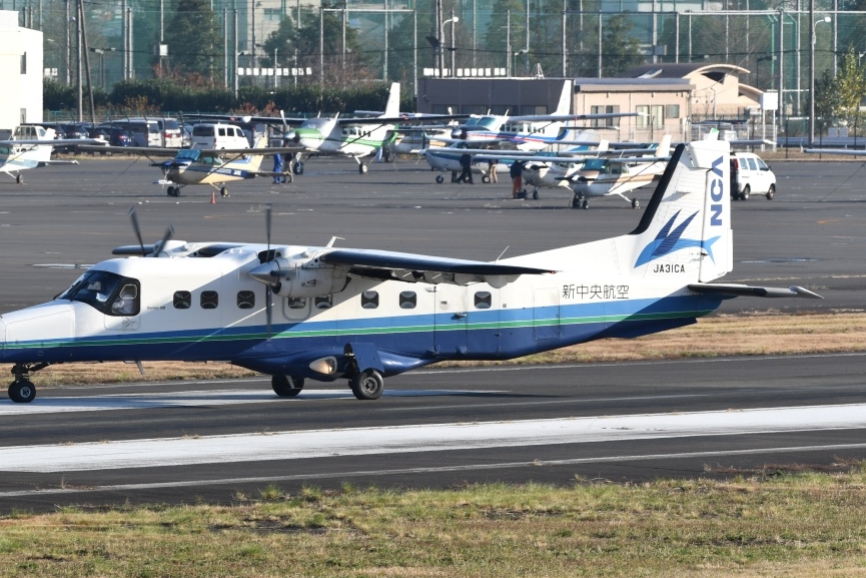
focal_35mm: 568
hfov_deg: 3.6
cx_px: 365
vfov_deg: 2.4
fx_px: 13665
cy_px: 305
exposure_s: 1/800
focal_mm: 320
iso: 400
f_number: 8
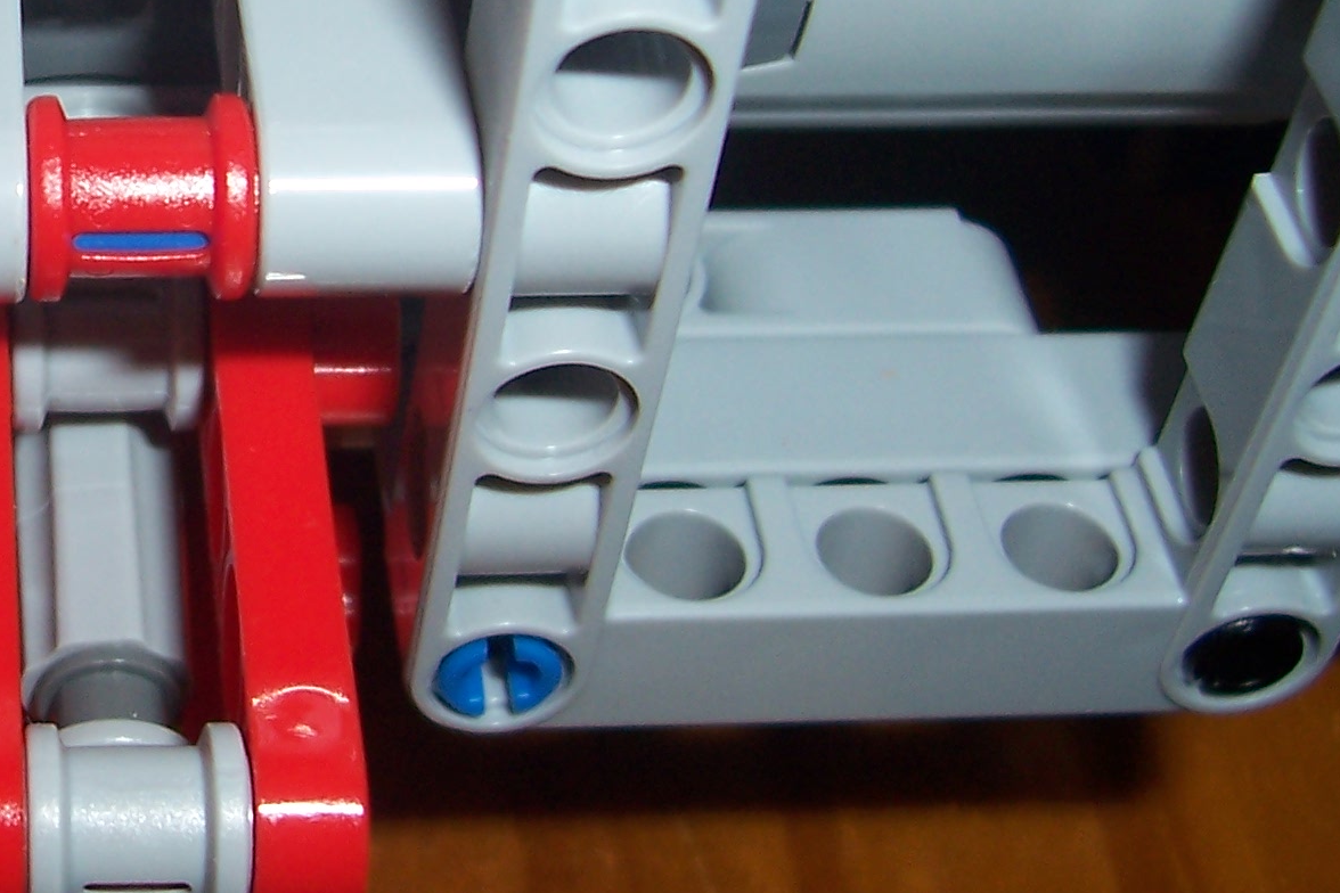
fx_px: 2754
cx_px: -112
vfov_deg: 18.2
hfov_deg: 25.5
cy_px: 167
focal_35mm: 74
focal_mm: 5.6
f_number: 2.7
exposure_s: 1/60
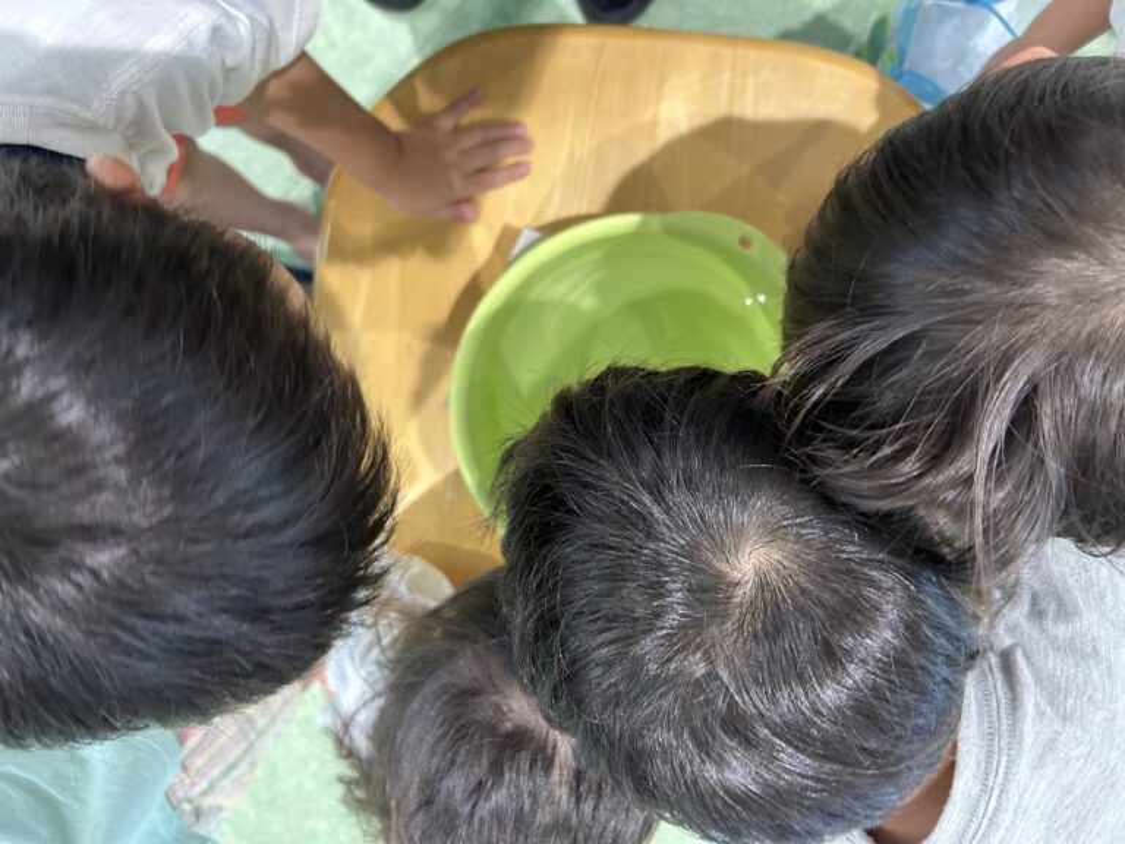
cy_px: 422
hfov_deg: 67.3
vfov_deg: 53.1
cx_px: 562
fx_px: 845
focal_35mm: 26
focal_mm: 5.7
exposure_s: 1/60
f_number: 1.5
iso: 125
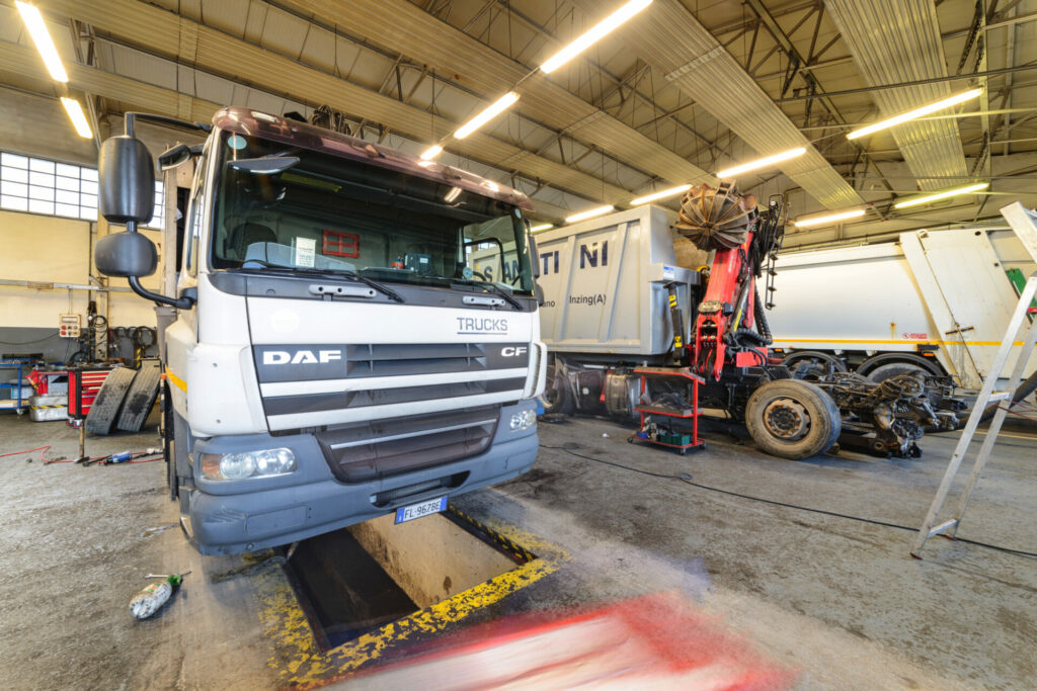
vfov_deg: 81.2
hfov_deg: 104.2
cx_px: 518
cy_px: 346
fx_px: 403
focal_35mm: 14
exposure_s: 1.6
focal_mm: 14
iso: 100
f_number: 14
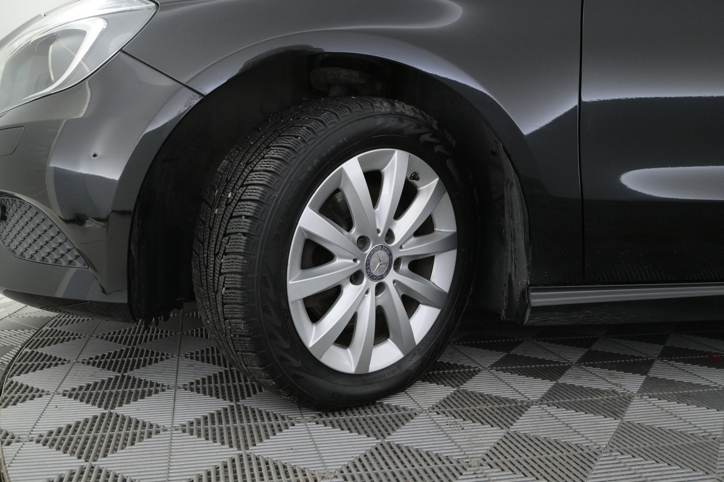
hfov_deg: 58.3
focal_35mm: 32
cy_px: 241
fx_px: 649
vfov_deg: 40.8
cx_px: 362
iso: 2500
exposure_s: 1/100
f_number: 5
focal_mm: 21.5
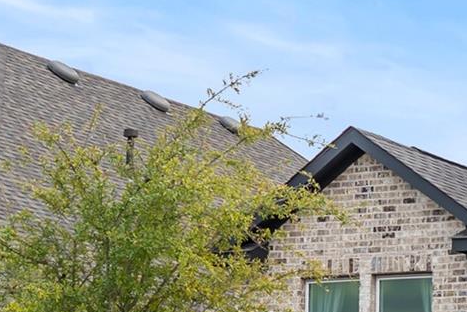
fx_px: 1794
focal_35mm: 138
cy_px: 274
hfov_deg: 13.4
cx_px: 822
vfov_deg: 9.9
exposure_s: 1/2
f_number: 6.3
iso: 80
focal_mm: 31.5
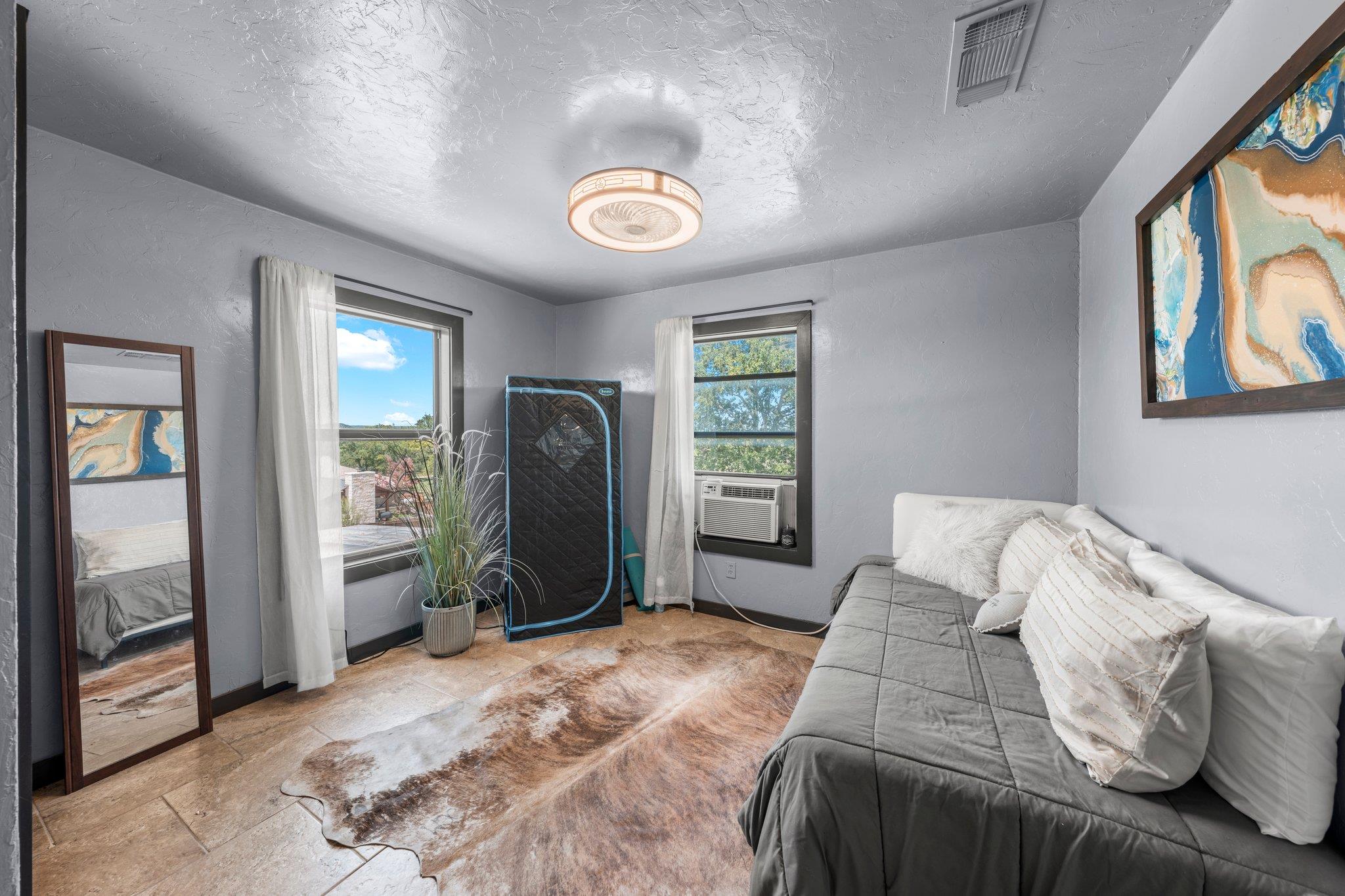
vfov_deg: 90.0
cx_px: 672
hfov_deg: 112.6
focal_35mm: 12
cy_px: 448
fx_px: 448
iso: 100
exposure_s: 1/10
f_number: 8
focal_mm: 12
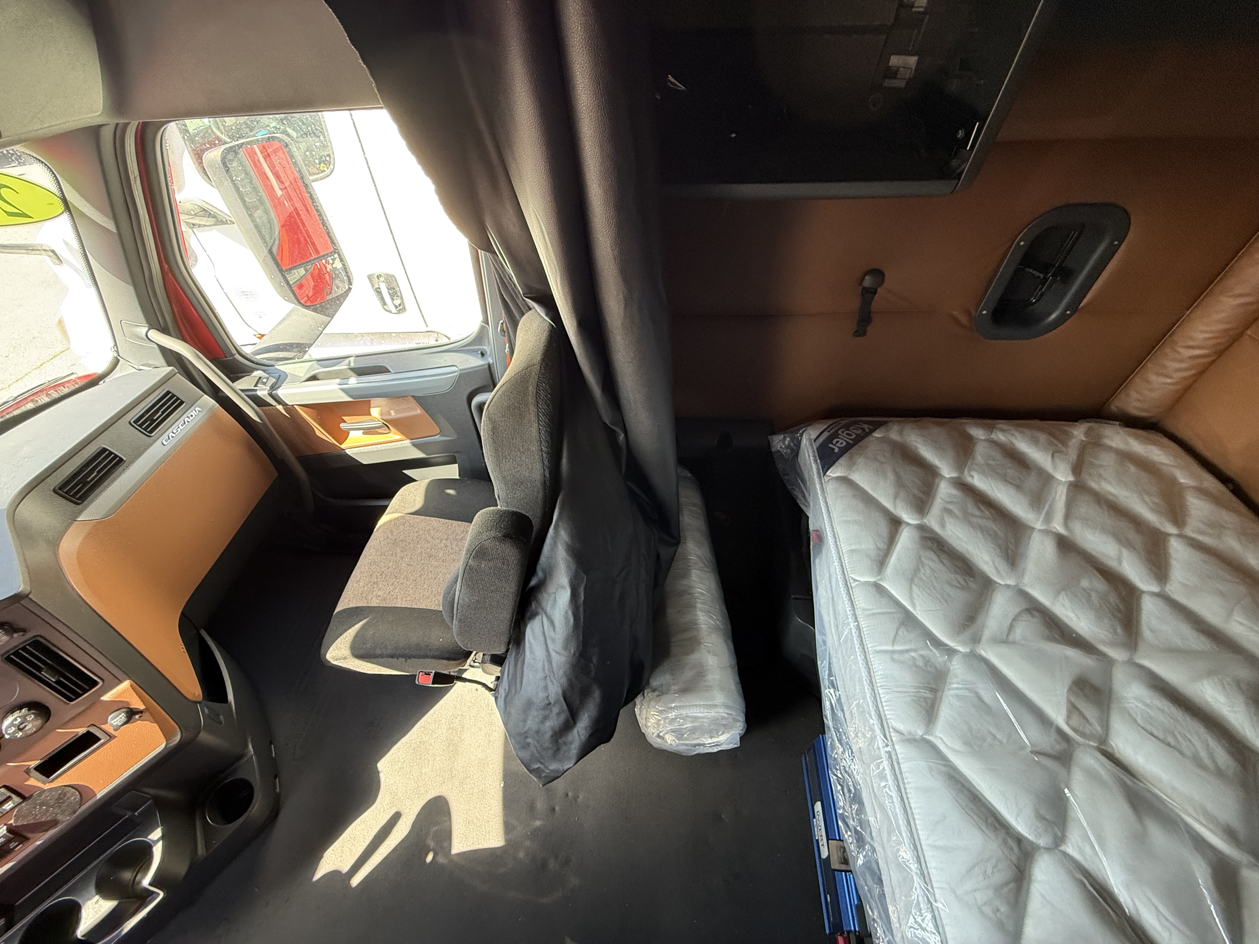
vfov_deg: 85.7
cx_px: 630
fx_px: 509
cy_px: 472
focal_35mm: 14
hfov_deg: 102.1
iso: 320
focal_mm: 2.22
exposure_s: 1/99
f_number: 2.2
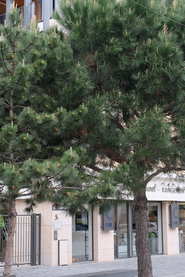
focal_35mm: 67
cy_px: 126
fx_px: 516
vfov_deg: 30.1
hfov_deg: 20.3
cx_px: 111
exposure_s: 1/150
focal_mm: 35
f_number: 5
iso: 400
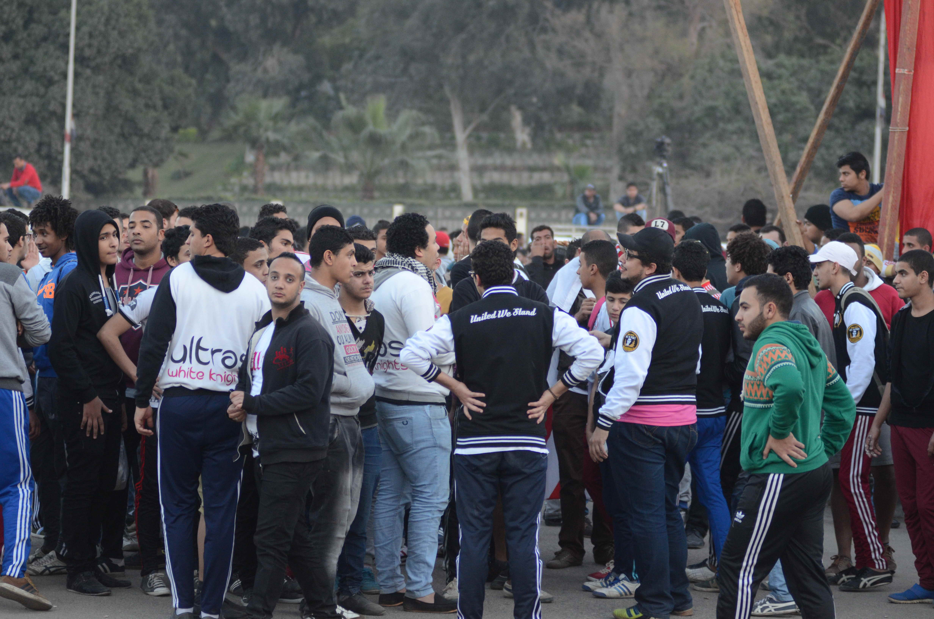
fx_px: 7767
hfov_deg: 6.9
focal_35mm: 300
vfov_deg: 4.6
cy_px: 310
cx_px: 467
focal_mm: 200
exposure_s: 1/400
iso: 1000
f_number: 2.8
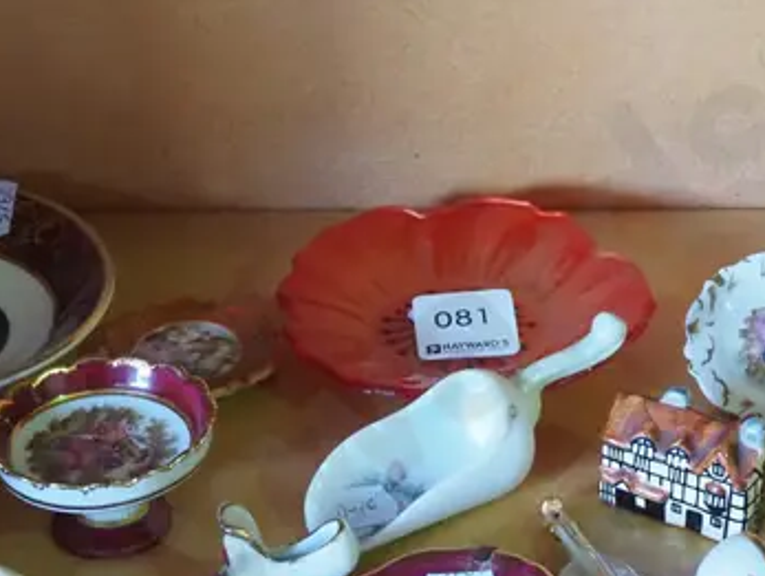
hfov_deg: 17.6
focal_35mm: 112
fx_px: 2478
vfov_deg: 13.2
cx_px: 386
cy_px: 413
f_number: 5.6
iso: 2500
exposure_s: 1/25
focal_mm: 19
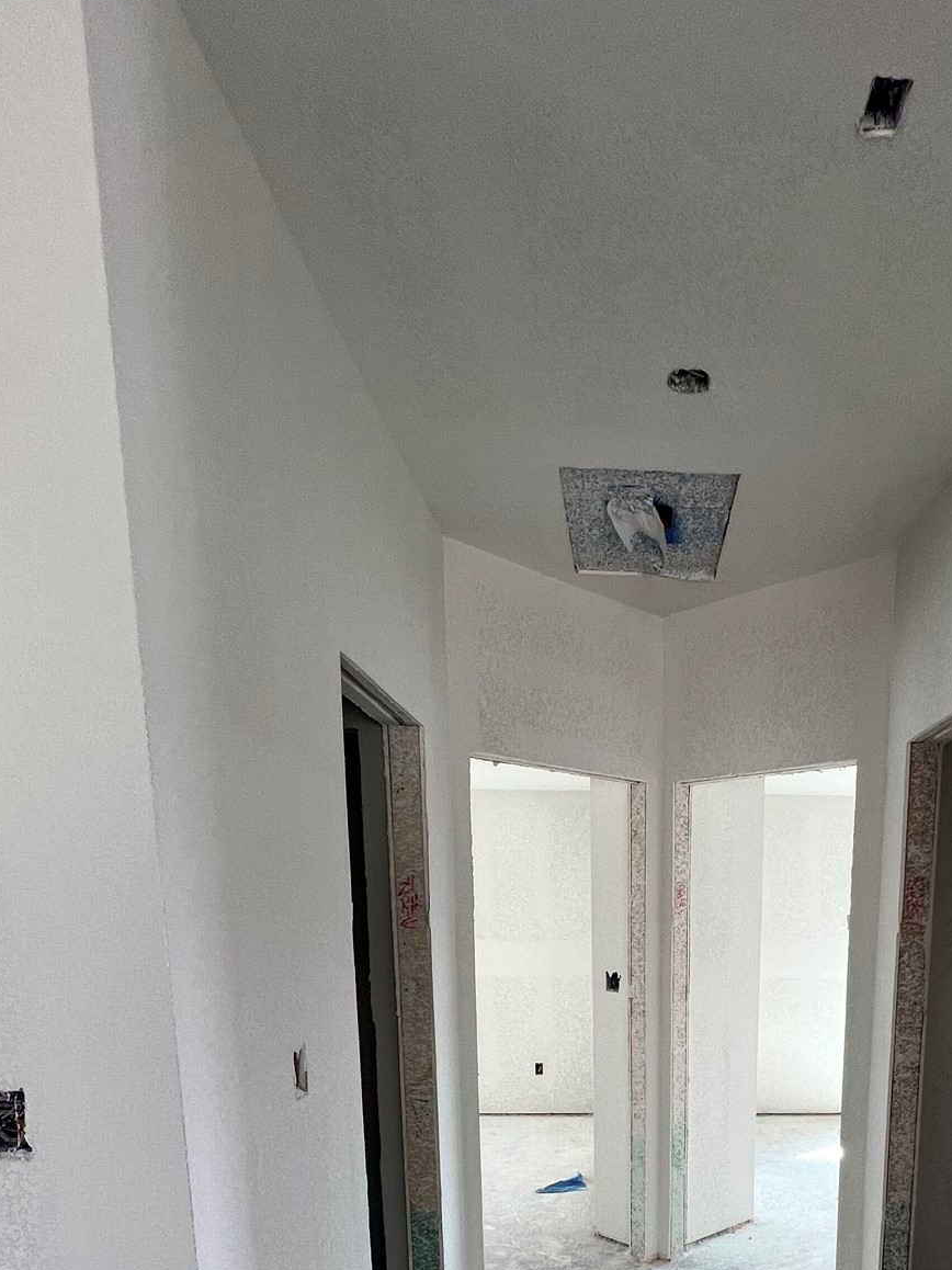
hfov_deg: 56.8
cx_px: 678
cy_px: 1089
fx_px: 844
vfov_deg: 64.3
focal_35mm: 23
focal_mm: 1.57
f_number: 1.8
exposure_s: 1/99
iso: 64
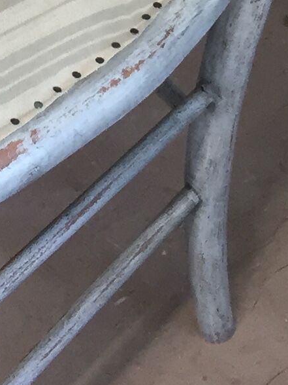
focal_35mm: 161
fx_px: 1786
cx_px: -97
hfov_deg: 9.1
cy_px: -388
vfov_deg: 11.1
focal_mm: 4.15
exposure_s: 1/33
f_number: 2.2
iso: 50
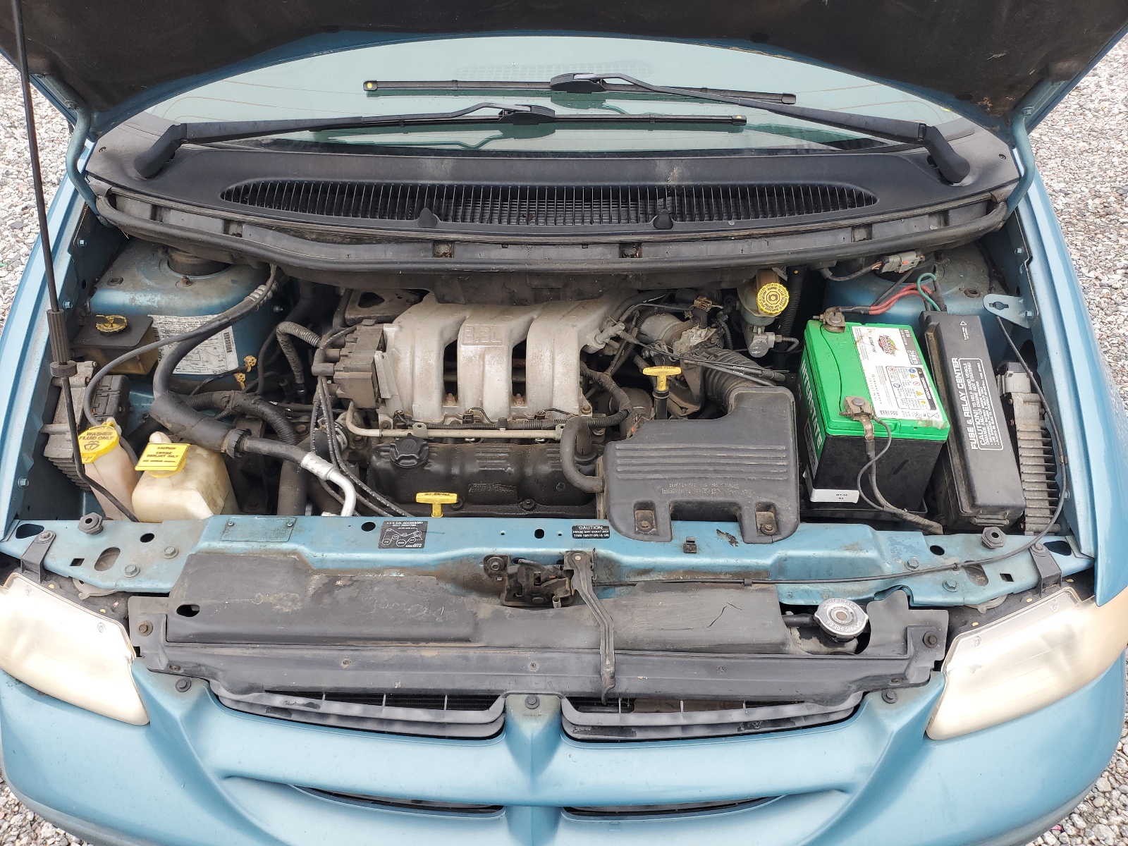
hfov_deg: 67.3
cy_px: 423
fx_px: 847
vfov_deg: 53.1
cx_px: 564
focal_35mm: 26
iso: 50
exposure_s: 1/270
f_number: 1.5
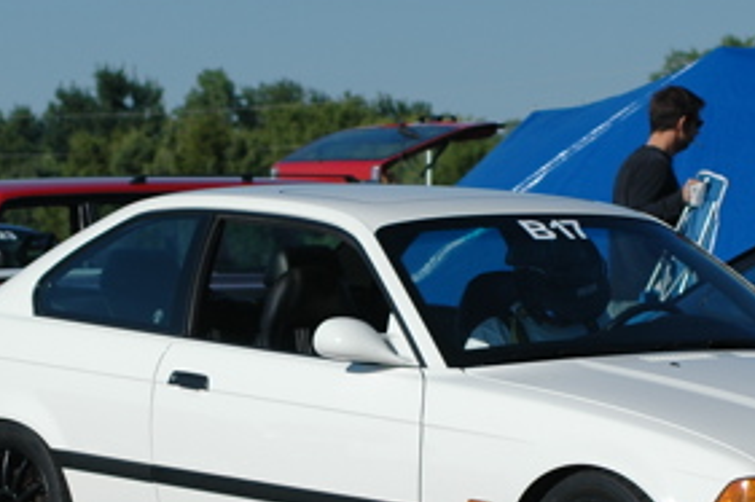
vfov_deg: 5.7
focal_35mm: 239
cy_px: 361
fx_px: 5009
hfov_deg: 8.6
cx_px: 290
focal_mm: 70
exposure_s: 1/2000
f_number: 5.6
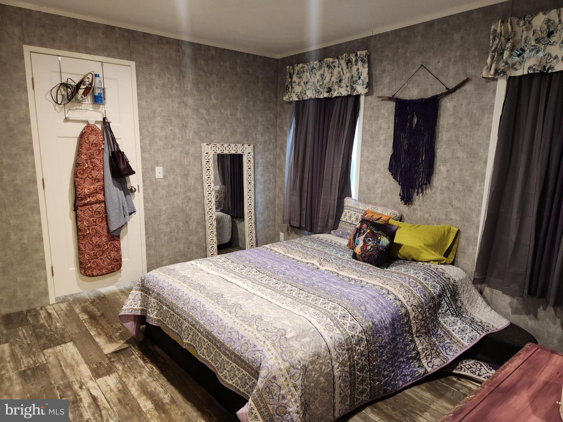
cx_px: 282
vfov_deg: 58.9
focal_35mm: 23
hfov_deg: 73.9
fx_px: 374
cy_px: 211
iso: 320
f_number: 1.8
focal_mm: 5.4
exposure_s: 1/40
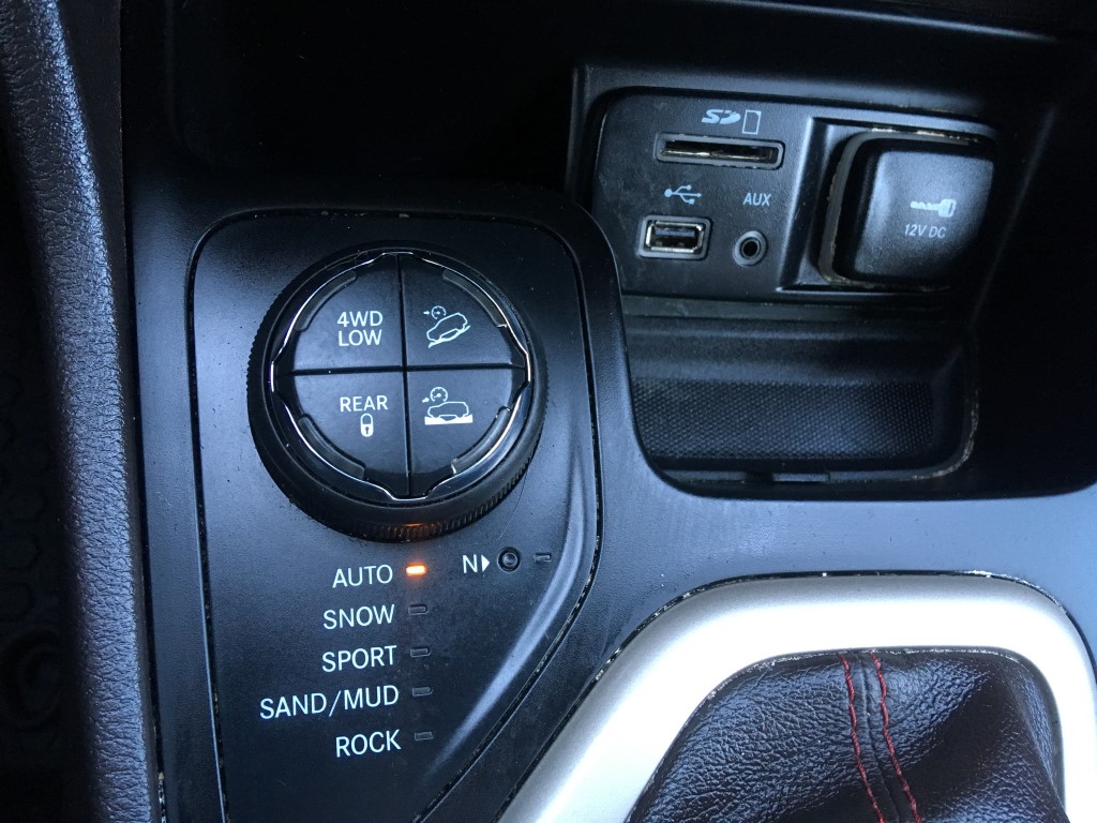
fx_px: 919
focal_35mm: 29
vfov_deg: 48.2
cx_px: 548
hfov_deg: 61.7
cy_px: 412
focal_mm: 4.15
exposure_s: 1/30
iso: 160
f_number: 2.2
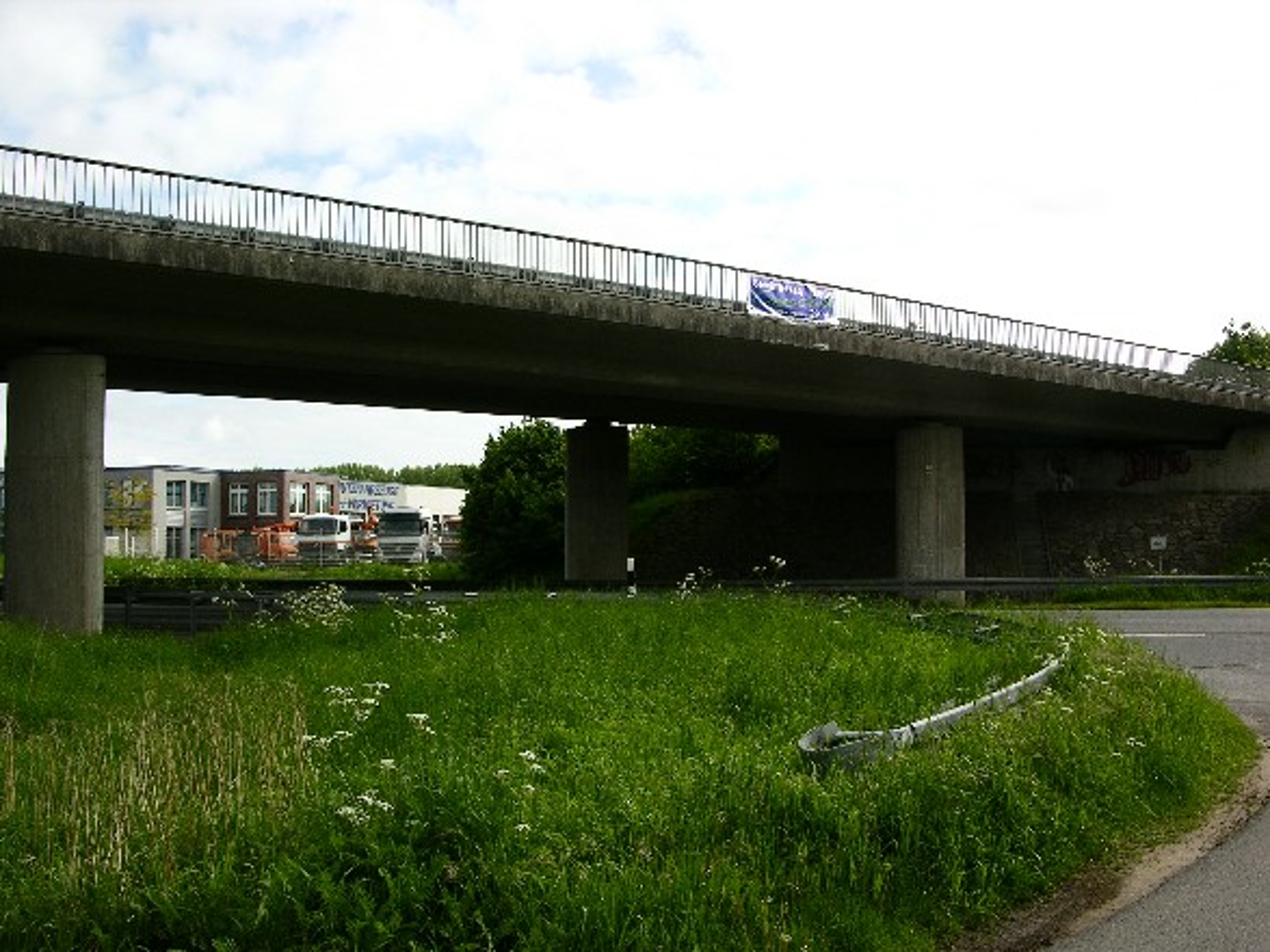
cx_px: 635
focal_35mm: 35
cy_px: 476
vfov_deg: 40.7
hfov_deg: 52.6
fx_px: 1284
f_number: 8
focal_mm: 8.9
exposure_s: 1/103
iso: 50
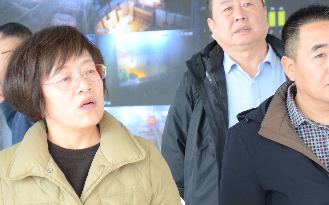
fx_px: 1394
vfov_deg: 8.4
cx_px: 11
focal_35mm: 155
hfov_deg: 13.3
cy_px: 163
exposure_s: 1/13
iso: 100
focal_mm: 35
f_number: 4.5
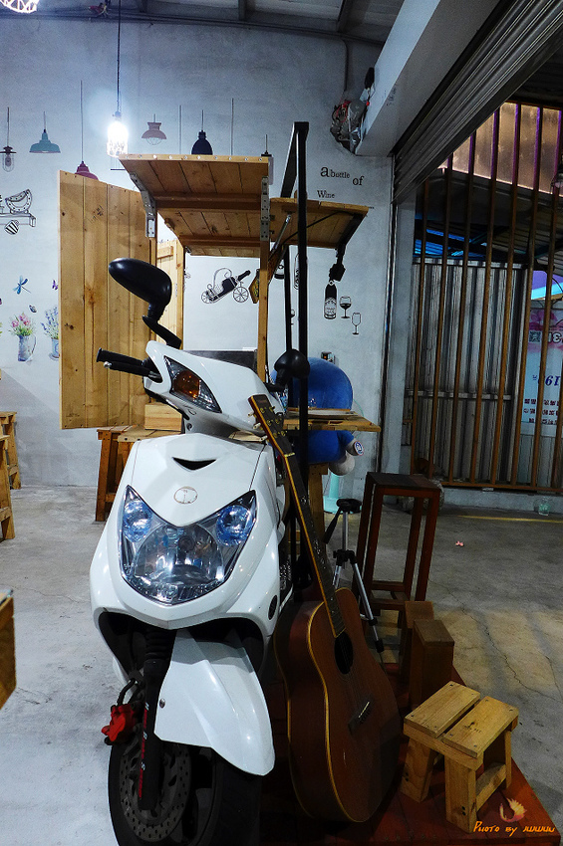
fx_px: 564
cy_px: 423
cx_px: 282
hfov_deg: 53.0
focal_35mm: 24
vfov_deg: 73.8
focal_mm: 4.7
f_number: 2
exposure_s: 1/15
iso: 400
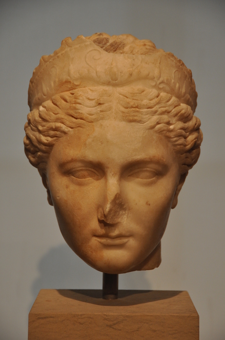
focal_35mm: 123
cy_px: 170
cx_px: 112
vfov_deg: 16.7
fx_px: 1157
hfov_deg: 11.1
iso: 500
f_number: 5
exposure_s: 1/125
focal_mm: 82
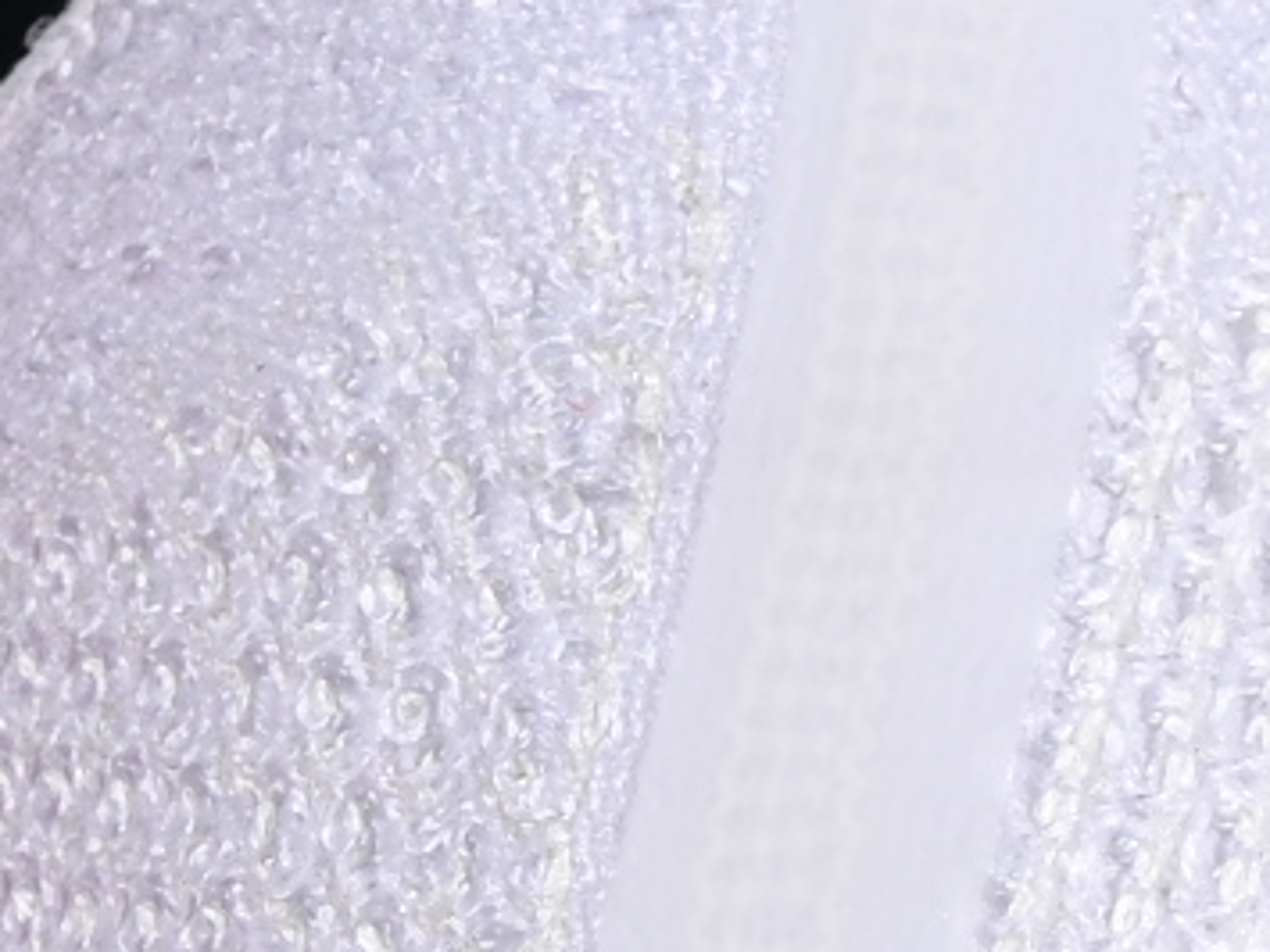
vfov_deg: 2.6
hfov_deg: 3.5
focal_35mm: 565
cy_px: 354
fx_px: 20722
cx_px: 1760
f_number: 8
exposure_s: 1/100
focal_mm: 50
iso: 160
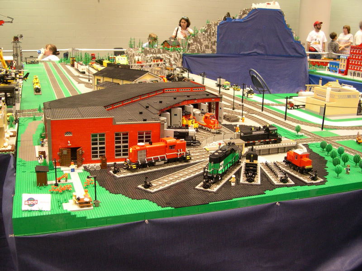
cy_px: 136
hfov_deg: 49.0
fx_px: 397
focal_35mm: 38
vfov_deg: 37.7
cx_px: 181
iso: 400
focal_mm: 8
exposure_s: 1/35.6
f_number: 2.8
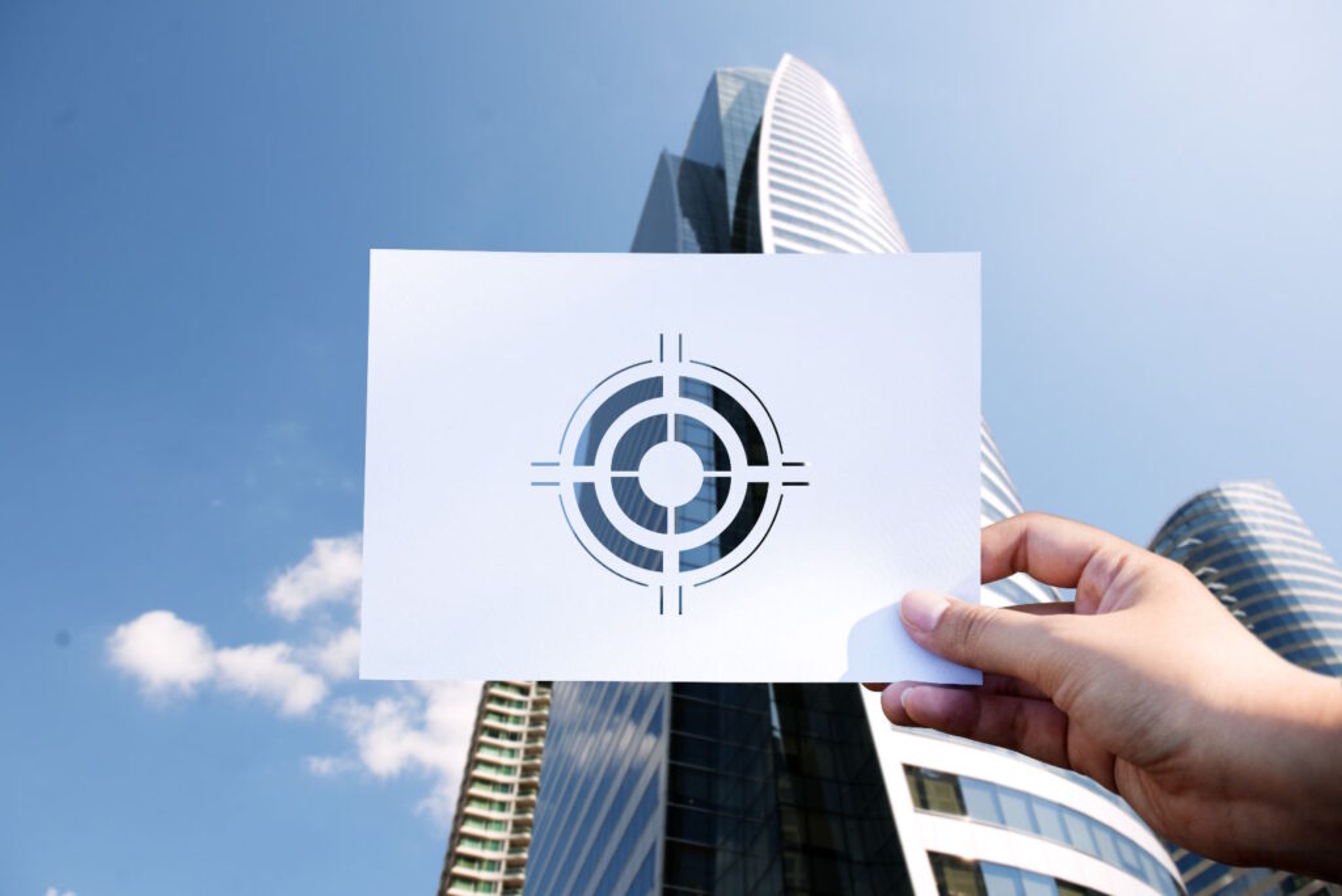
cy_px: 448
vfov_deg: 19.5
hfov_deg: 28.8
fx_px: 2611
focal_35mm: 70
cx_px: 671
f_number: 2.8
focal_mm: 70
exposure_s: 1/500
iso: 200
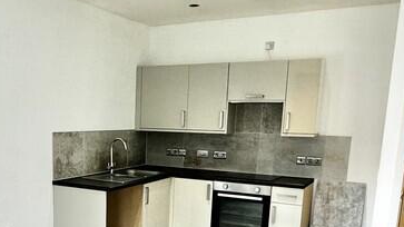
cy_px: 205
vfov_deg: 26.7
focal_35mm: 43
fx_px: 461
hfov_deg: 46.1
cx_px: 112
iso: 200
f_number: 2.2
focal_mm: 2.22
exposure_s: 1/100
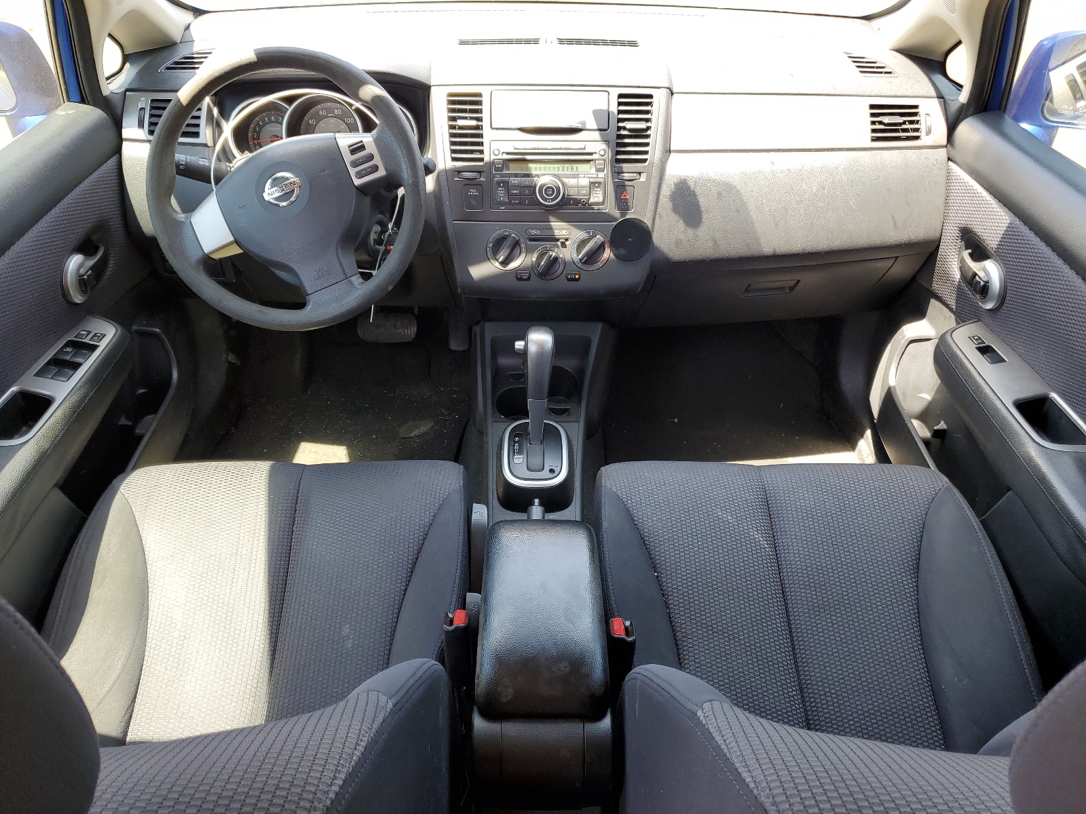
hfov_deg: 67.3
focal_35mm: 26
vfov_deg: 53.1
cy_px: 407
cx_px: 543
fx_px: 816
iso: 50
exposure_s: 1/123
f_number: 1.5
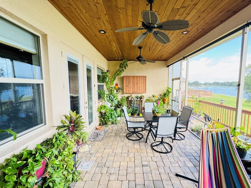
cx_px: 134
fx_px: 109
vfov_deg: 81.7
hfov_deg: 98.0
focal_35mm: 15
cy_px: 96
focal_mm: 2.22
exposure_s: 1/99
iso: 125
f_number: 2.2
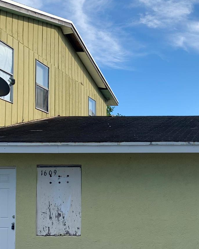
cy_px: 178
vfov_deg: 30.6
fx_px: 449
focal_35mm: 61
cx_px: 205
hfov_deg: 23.8
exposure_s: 1/1490
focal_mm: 4.25
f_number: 1.8
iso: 25
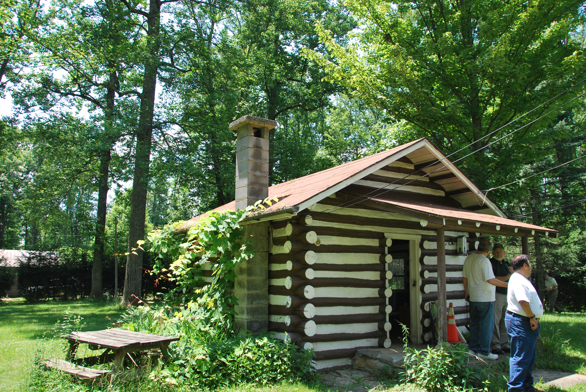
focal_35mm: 27
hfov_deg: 67.3
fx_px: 440
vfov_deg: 48.0
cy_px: 196
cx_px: 293
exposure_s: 1/200
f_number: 7.1
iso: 200
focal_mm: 18
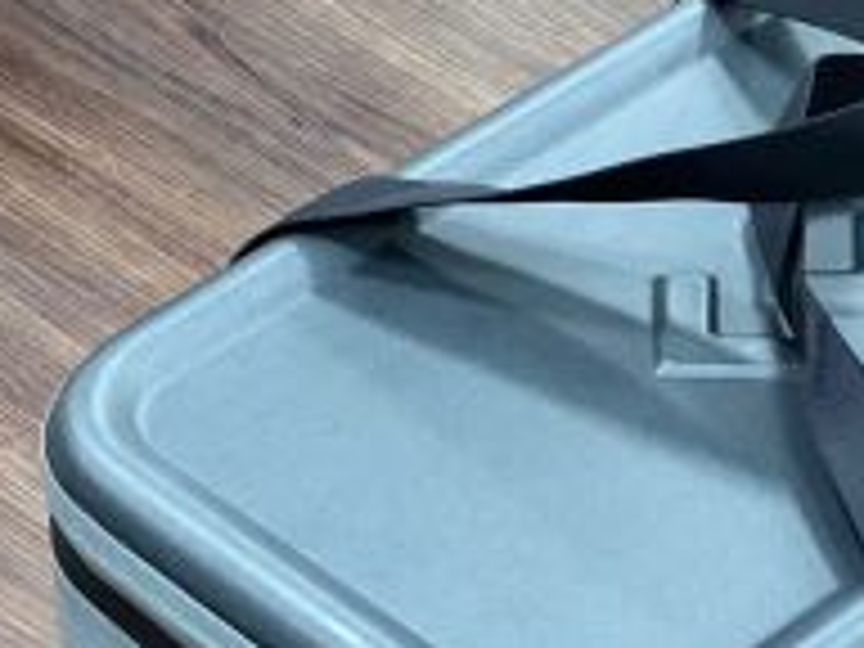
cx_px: 765
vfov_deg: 7.7
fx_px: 4817
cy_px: 639
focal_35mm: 193
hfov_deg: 10.2
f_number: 2.8
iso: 640
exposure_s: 1/50
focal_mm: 9
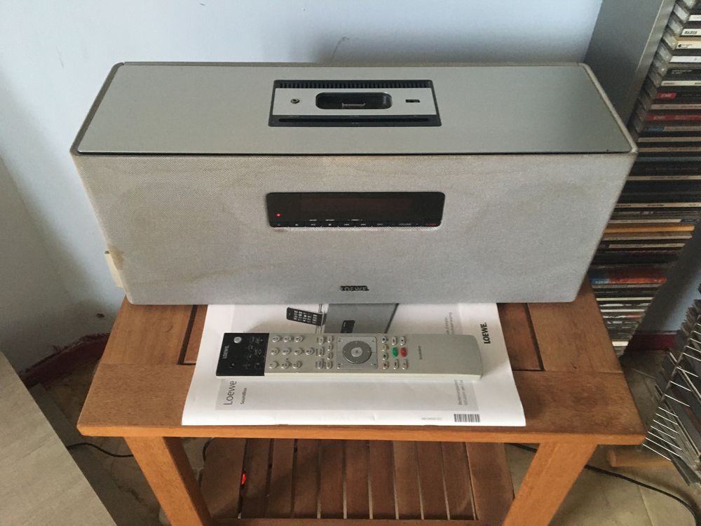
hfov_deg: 61.7
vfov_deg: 48.2
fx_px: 587
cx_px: 350
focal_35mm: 29
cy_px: 263
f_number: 2.2
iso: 200
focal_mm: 4.15
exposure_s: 1/20
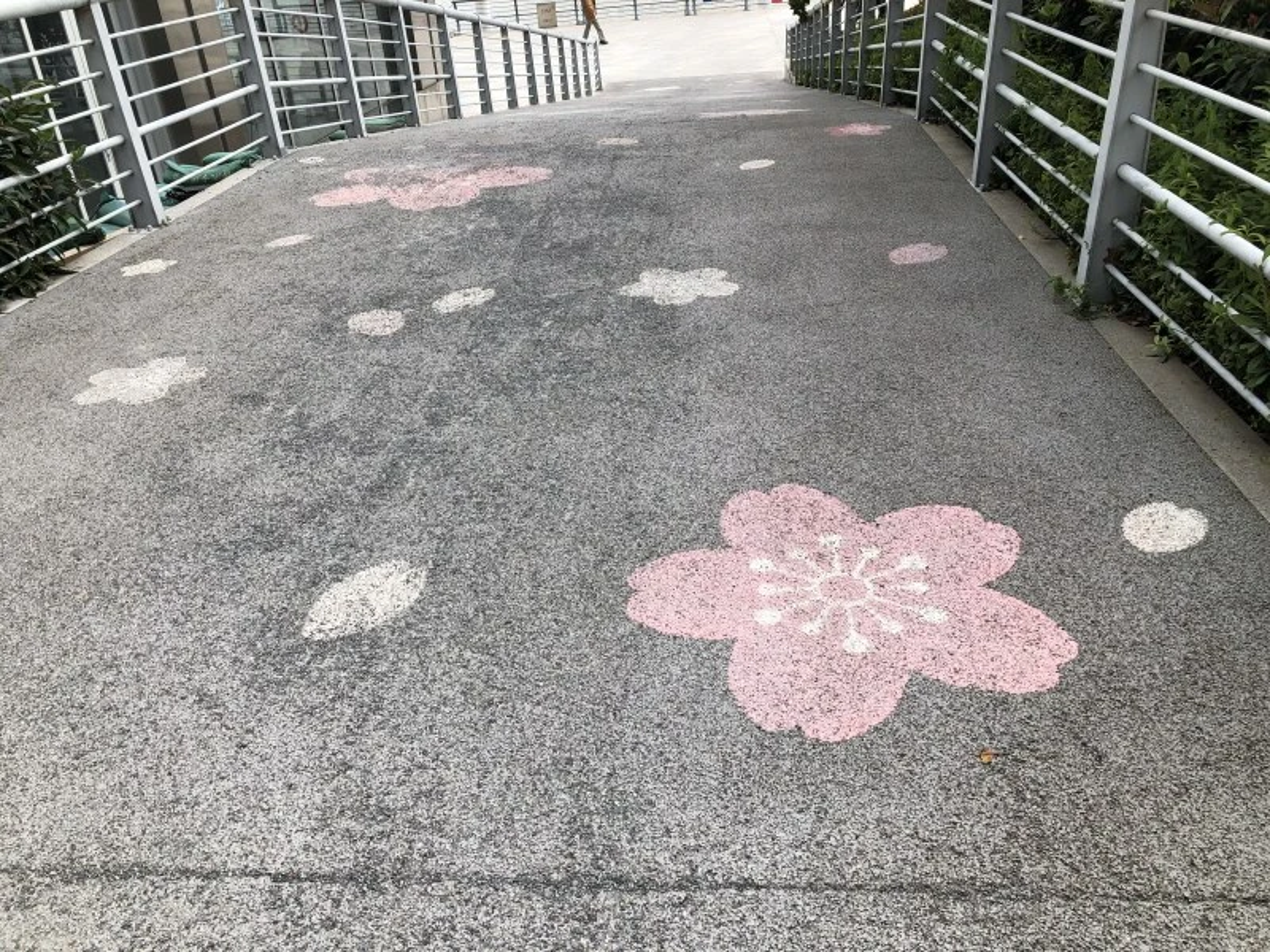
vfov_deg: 49.7
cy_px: 476
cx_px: 635
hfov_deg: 63.4
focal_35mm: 28
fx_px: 1027
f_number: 1.8
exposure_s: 1/923
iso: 20
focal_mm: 4
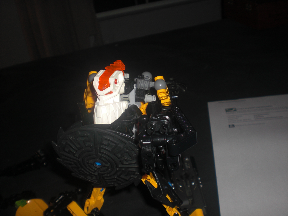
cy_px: 108
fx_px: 316
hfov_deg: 49.0
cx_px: 144
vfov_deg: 37.7
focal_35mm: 38
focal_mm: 6.3
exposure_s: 1/60
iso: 64
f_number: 3.1
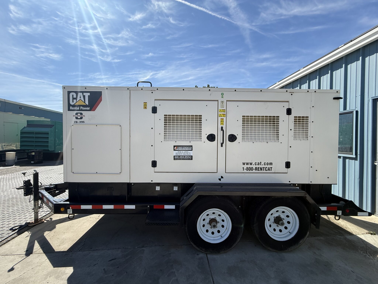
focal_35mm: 14
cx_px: 189
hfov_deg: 102.1
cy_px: 142
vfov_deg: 85.7
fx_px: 153
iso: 50
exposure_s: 1/1698
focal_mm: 2.22
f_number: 2.2
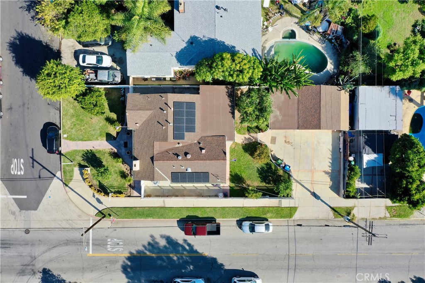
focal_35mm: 28
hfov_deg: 65.5
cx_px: 212
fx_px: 331
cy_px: 142
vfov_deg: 46.4
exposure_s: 1/400
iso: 100
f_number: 5.6
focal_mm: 10.26
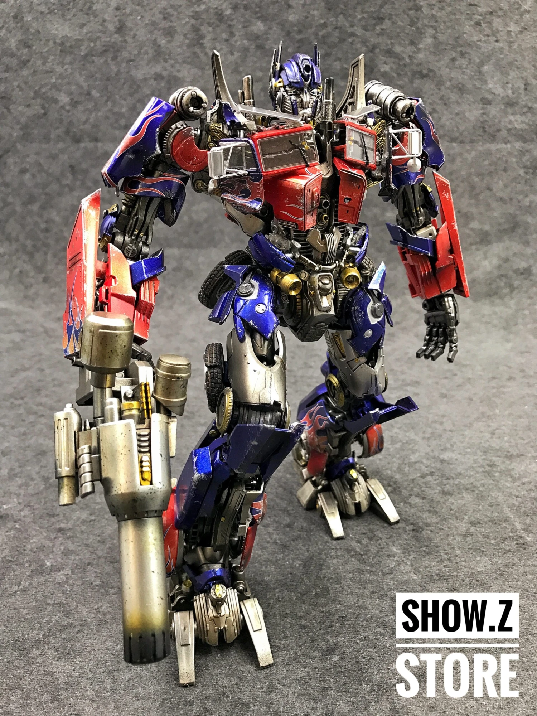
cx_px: 268
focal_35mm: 28
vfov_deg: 63.4
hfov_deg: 49.7
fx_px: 579
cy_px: 358
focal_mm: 3.99
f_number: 1.8
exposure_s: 1/33
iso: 32
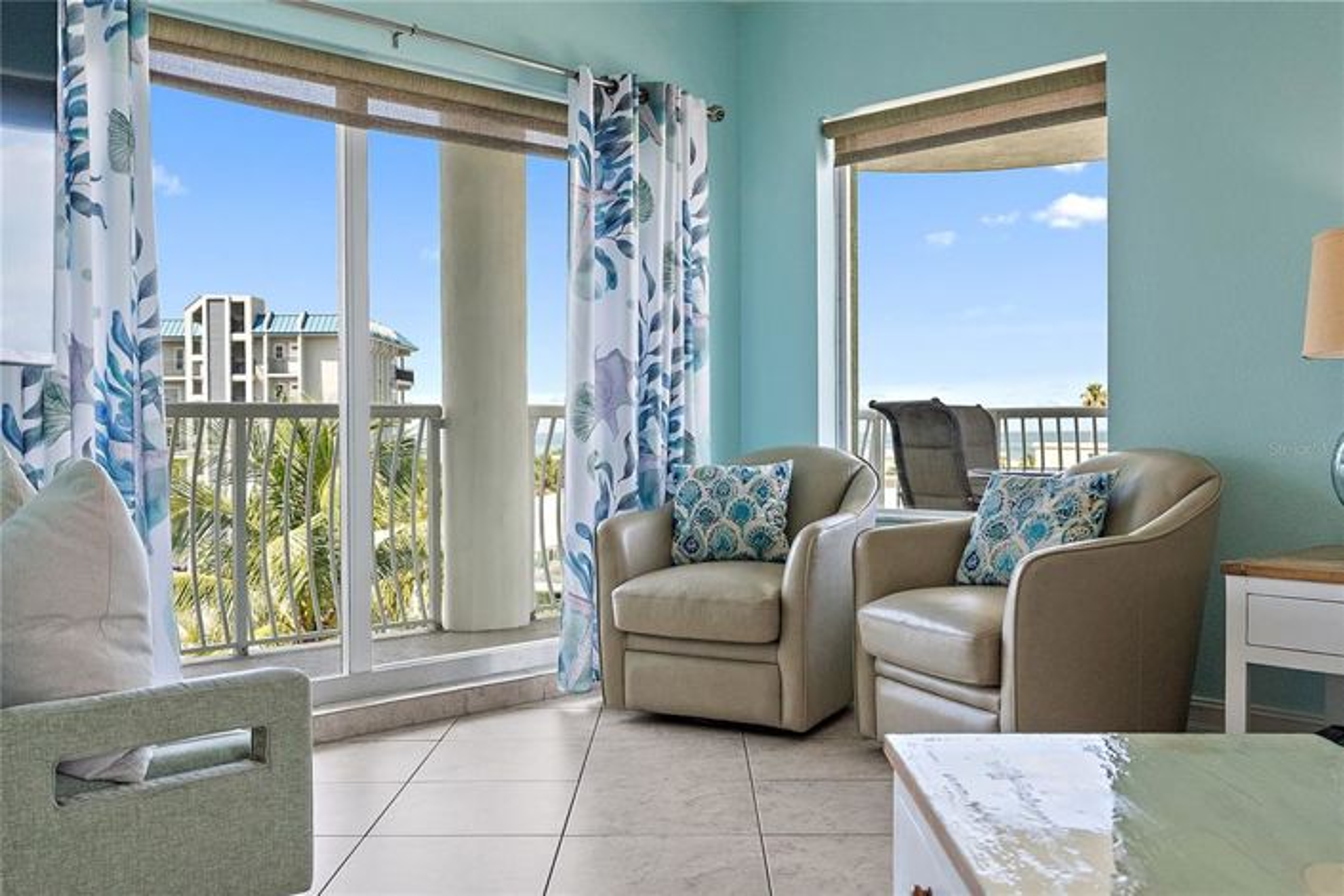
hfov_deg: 56.5
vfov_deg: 39.4
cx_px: 672
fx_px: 1251
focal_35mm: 34
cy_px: 448
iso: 1600
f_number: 5
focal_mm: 33.5
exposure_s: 1/800
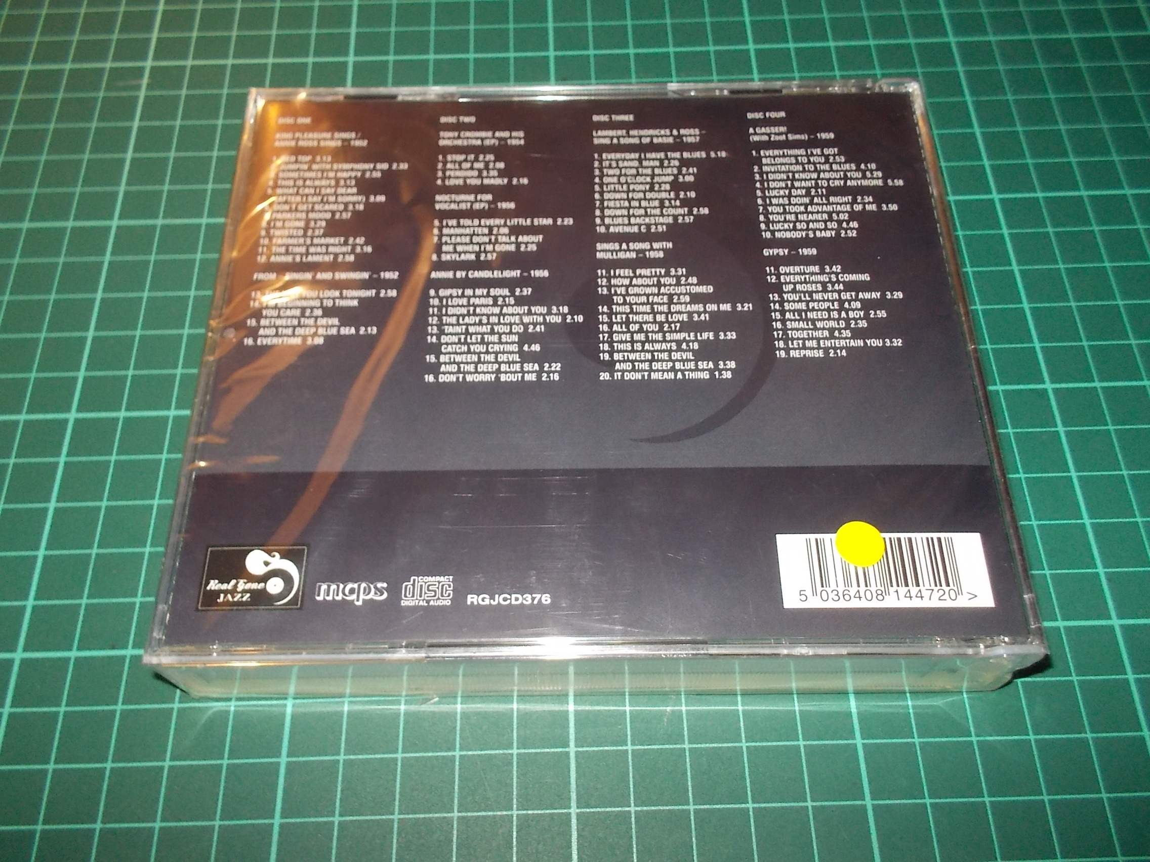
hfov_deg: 61.7
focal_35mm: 29
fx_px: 963
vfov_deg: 48.2
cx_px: 575
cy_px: 431
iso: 200
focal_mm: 4.1
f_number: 3.3
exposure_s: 1/30
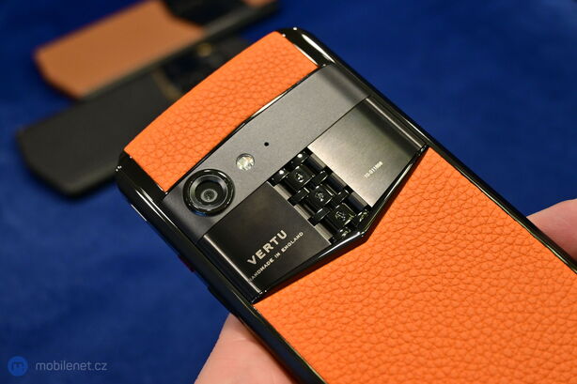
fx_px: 781
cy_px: 192
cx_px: 288
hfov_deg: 40.5
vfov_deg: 27.6
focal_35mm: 49
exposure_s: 1/50
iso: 500
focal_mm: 32.5
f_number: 5
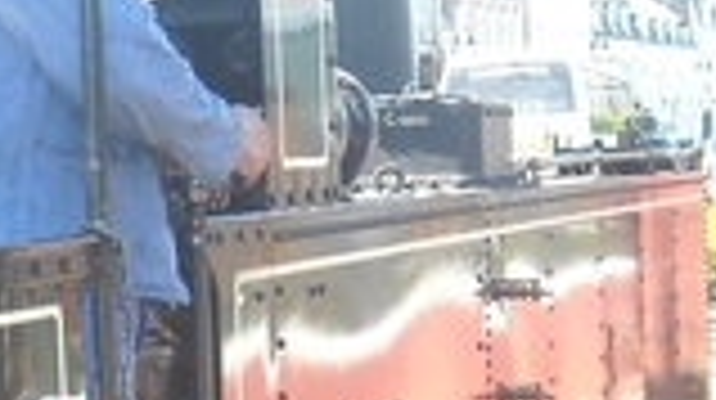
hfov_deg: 14.5
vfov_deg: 8.3
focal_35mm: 144
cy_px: 467
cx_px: -113
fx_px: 2731
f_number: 2.8
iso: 183
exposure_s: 1/250
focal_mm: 5.7
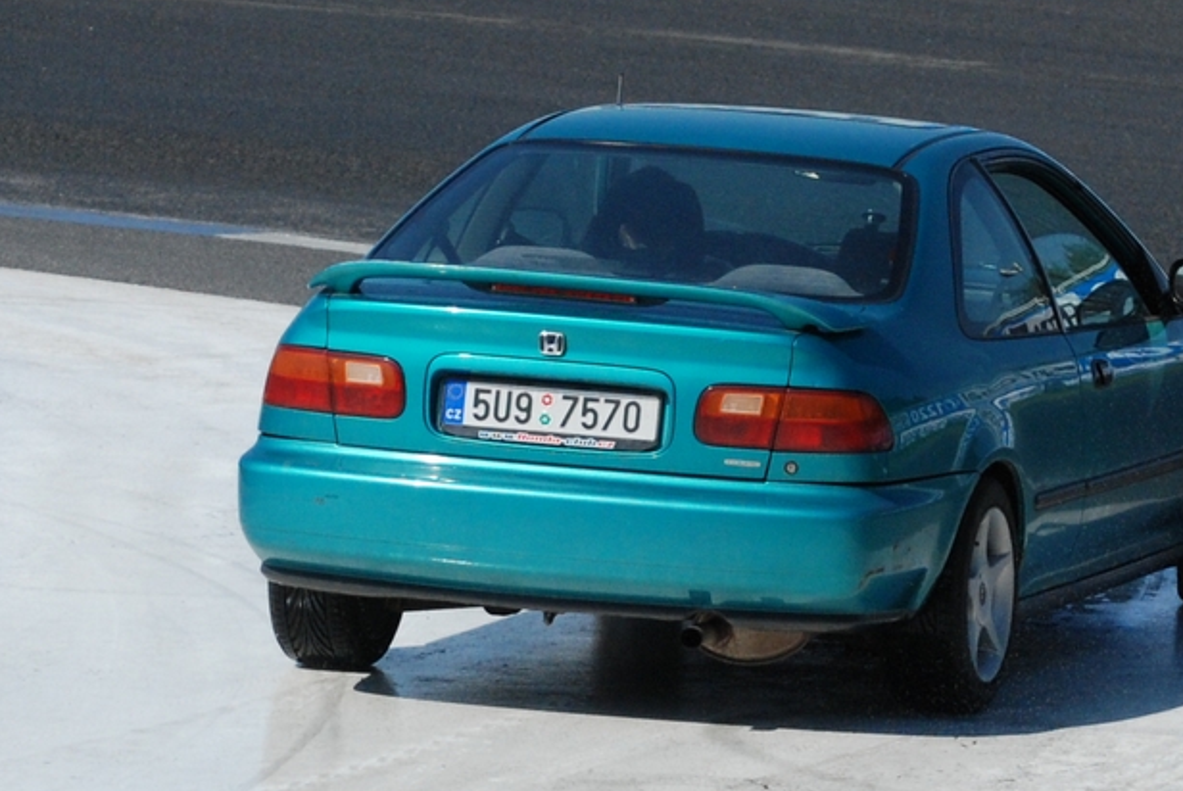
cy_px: 433
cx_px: 572
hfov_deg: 4.3
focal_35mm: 477
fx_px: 15689
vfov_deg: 2.9
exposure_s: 1/4000
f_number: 4.8
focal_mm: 102
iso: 400
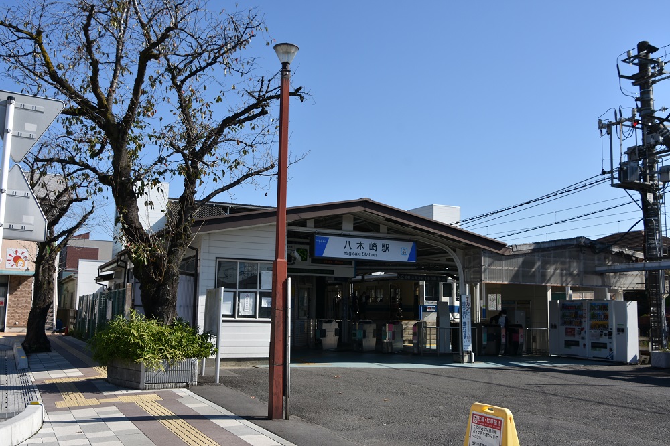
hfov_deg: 57.2
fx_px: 614
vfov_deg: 39.9
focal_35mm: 33
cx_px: 335
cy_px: 223
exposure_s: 1/250
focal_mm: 22
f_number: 8
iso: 100
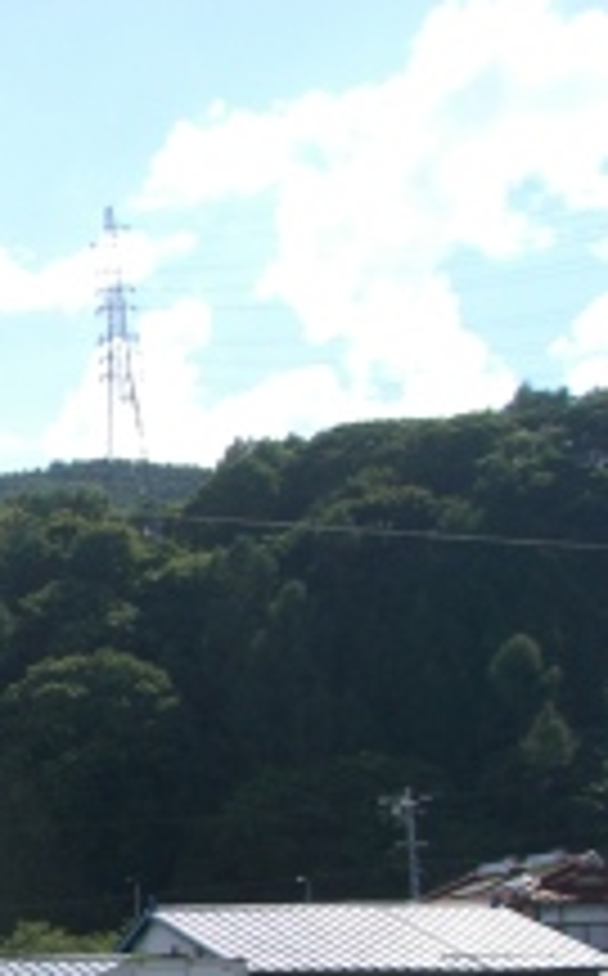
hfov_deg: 12.7
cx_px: -491
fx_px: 2474
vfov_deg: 21.9
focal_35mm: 93
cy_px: 834
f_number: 4.3
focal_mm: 6.2
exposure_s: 1/500
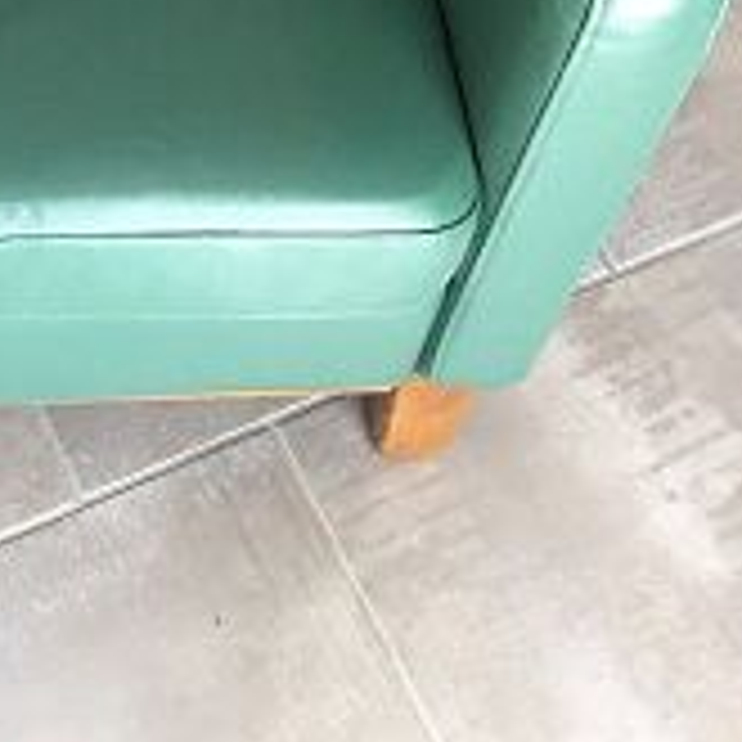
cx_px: -85
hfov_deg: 19.9
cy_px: -349
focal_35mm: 83
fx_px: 2013
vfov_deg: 18.6
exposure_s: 1/10
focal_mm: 4.15
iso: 80
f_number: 2.2
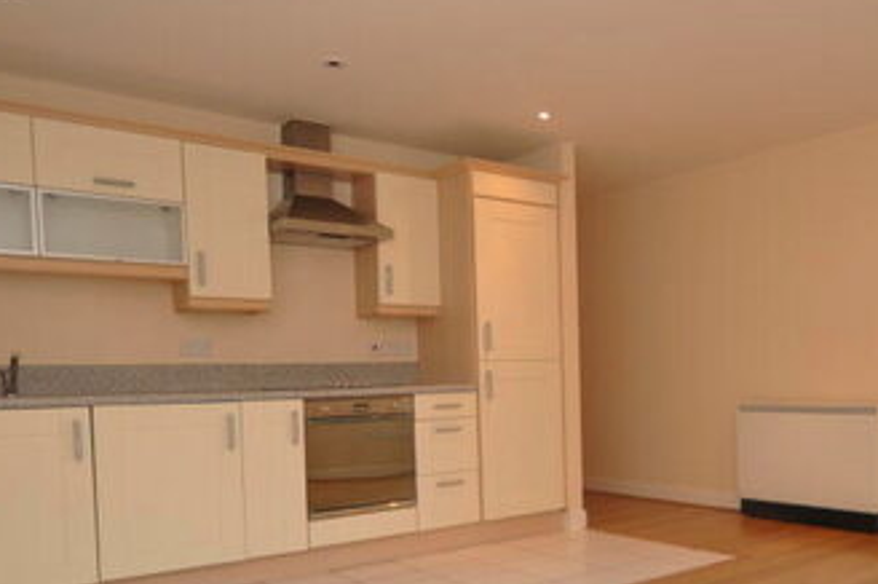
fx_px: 780
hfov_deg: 57.2
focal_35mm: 32
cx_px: 602
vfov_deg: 40.5
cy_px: 392
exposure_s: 1/60
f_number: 4
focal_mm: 10
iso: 450
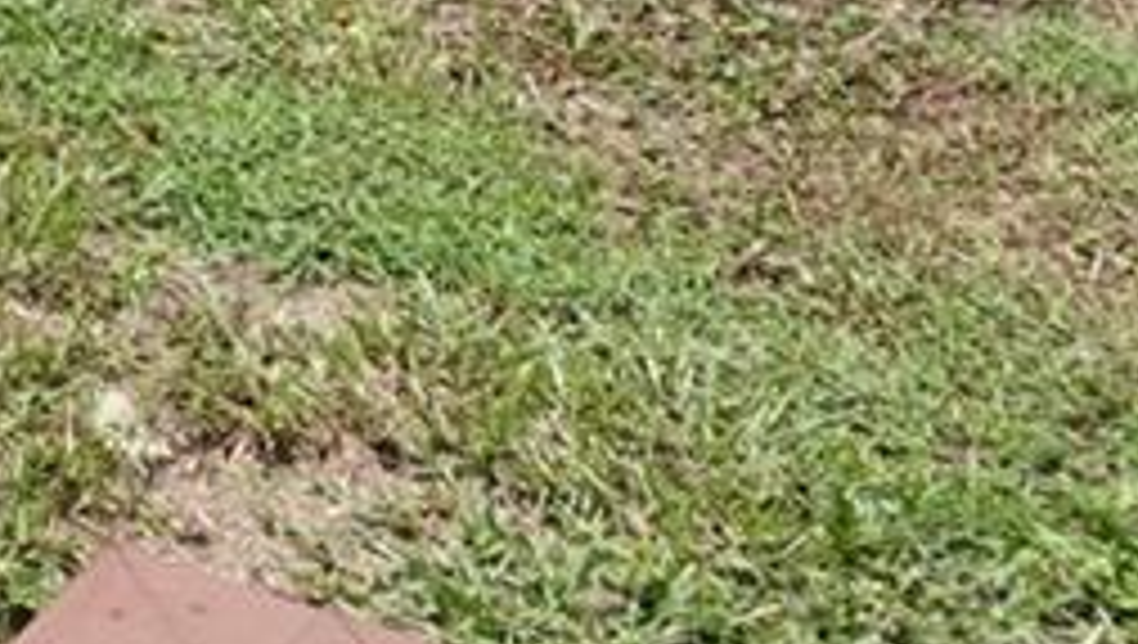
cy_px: -1027
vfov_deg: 9.0
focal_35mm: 119
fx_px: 3595
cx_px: -1232
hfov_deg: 14.5
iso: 125
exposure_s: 1/500
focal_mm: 6.9
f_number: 5
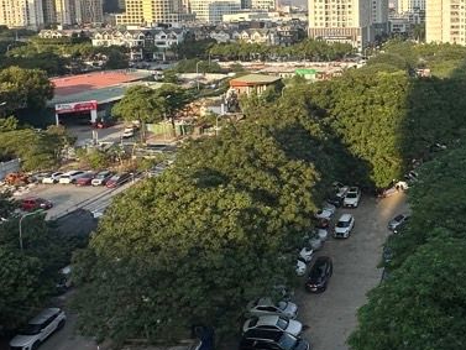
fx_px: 512
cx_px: 414
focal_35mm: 38
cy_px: 69
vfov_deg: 36.4
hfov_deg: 44.8
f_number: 2.2
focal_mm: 2.22
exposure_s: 1/1473
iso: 50
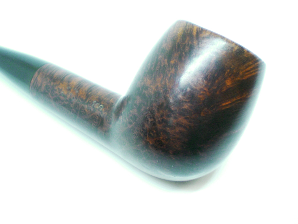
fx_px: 327
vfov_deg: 37.7
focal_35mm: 38
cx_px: 149
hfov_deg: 49.0
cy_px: 112
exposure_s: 1/50
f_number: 3.1
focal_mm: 6.3
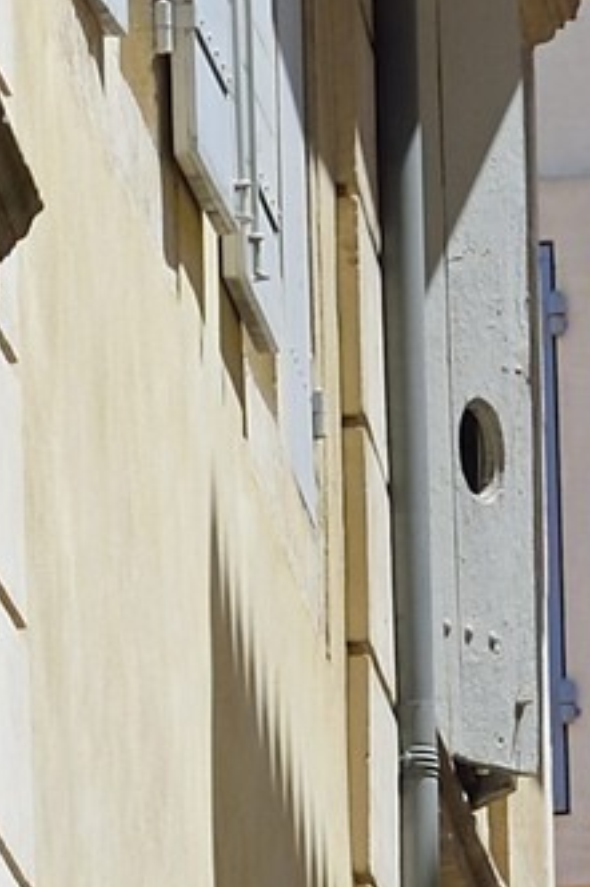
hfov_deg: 1.6
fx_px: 21703
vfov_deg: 2.3
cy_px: 2756
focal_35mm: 882
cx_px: 505
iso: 200
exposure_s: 1/250
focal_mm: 122
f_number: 11
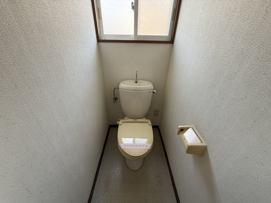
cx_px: 136
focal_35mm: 14
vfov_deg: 85.7
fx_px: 110
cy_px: 102
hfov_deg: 102.1
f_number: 2.2
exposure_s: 1/99
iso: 250
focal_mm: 2.22
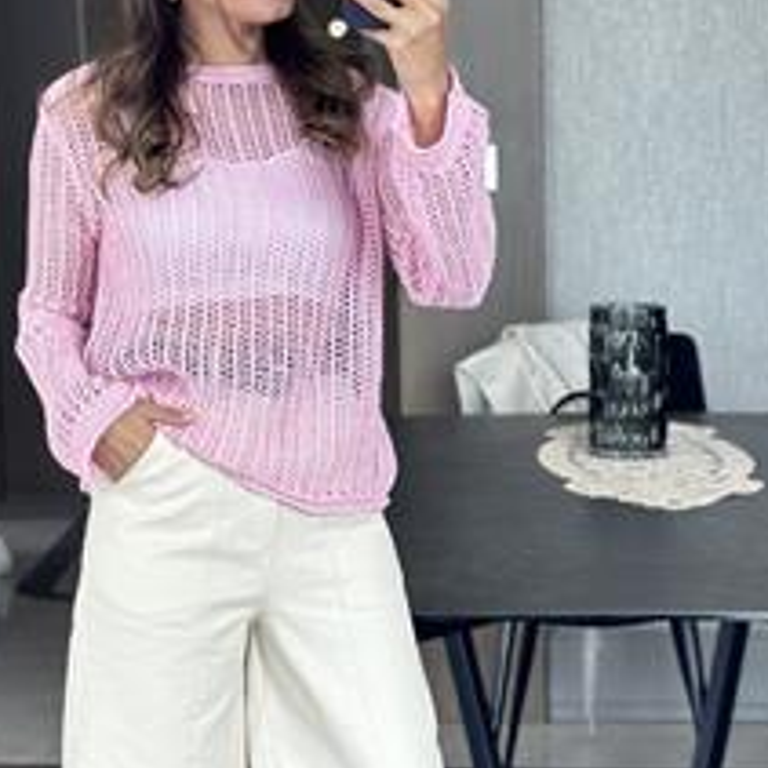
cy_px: 597
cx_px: 262
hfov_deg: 17.0
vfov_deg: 16.9
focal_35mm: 102
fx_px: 2560
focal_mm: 6.86
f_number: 1.78
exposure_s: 1/126
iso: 100
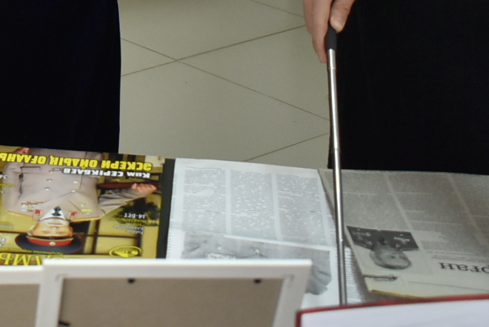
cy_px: -171
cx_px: -144
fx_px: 1386
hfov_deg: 18.6
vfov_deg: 12.7
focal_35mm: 102
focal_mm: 20
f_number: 3.8
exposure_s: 1/125
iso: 800
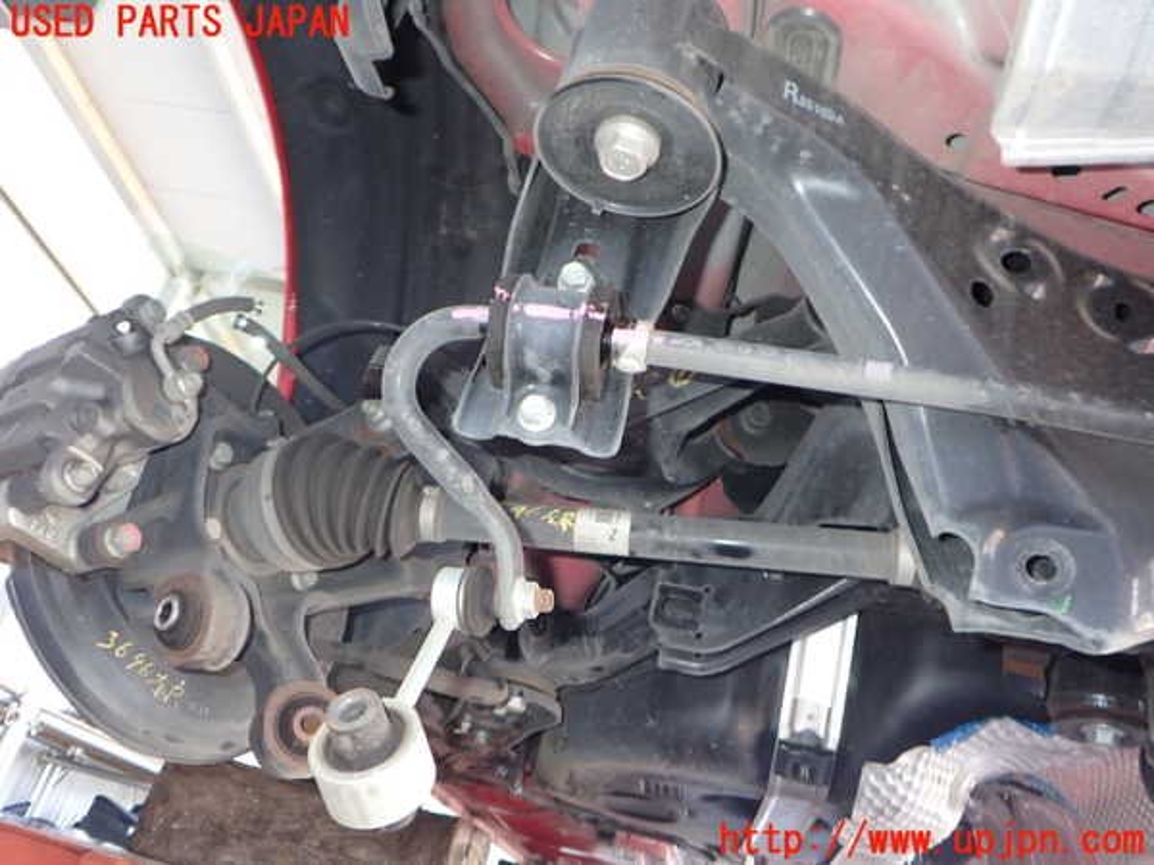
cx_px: 577
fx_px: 1000
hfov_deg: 60.0
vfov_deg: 46.8
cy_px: 432
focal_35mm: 30
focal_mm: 5.4
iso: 200
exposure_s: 1/30
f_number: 2.3
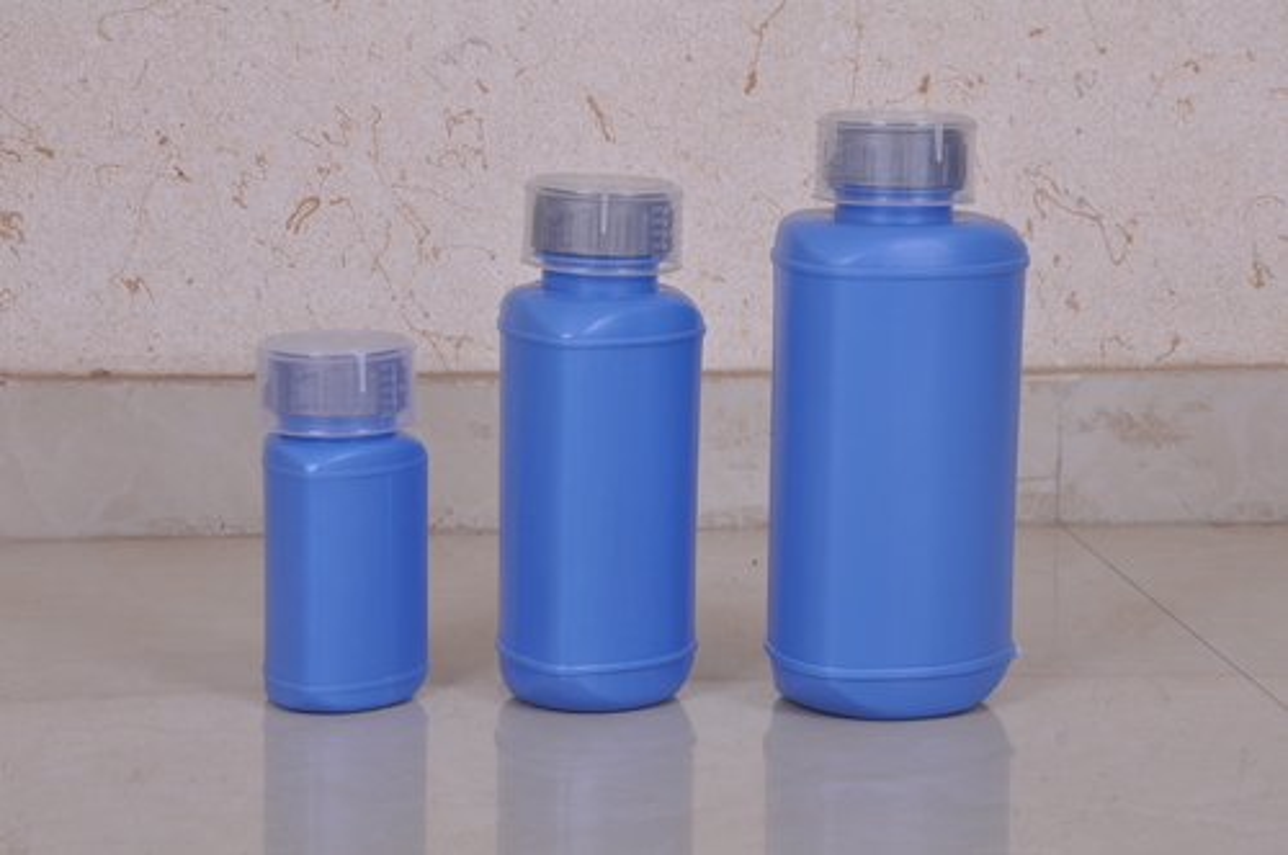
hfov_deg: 17.1
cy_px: 428
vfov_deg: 11.4
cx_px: 644
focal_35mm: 120
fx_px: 4288
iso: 200
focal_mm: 80
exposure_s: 1/125
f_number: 10
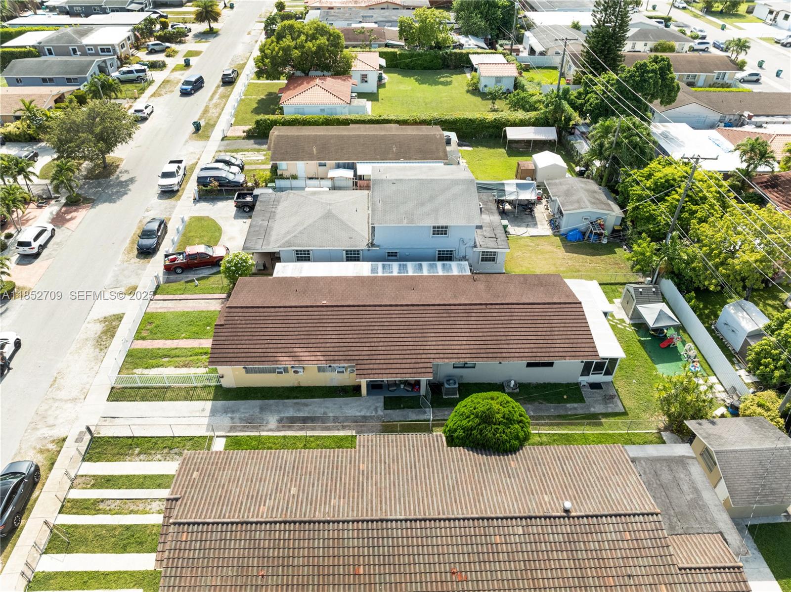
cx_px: 396
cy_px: 296
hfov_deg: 71.6
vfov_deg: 56.7
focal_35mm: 24
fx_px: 548
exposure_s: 1/400
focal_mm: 12.29
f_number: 4.5
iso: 100
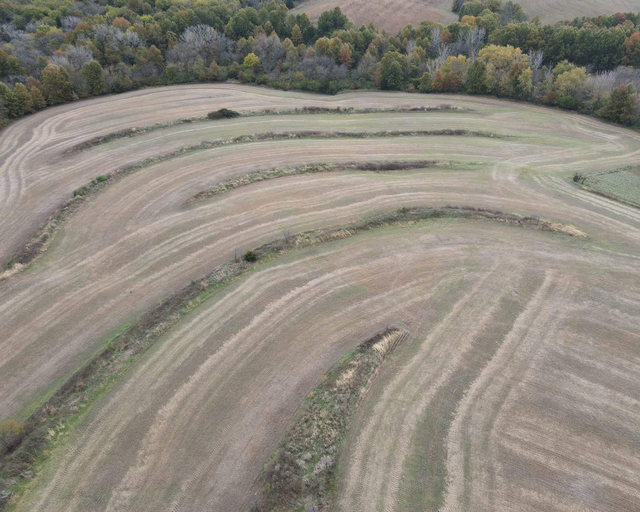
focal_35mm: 27
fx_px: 511
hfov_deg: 63.8
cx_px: 361
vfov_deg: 53.2
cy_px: 250
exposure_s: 1/80
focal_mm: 4.5
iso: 100
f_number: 2.8
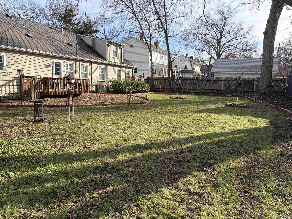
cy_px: 110
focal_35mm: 26
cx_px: 146
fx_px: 219
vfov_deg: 53.1
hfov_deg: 67.3
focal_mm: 5.96
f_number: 1.6
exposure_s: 1/2141
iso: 64
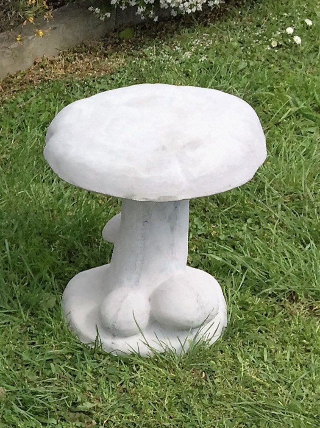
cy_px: 214
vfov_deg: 61.7
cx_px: 160
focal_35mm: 29
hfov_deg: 48.2
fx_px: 358
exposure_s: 1/1883
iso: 32
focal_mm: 4.15
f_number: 2.2
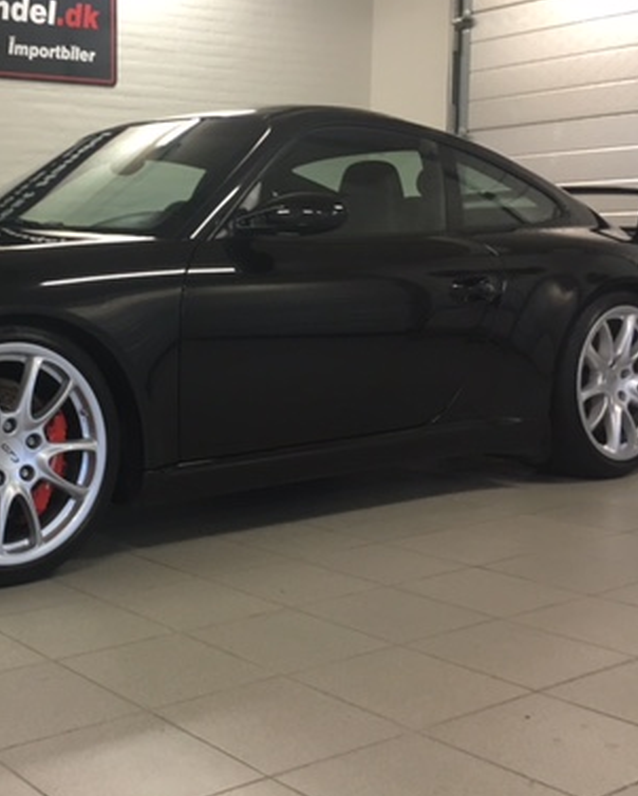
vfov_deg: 38.7
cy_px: 372
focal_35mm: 48
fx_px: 1132
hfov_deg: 30.1
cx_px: 63
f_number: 2.2
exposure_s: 1/33
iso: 125
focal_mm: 4.15
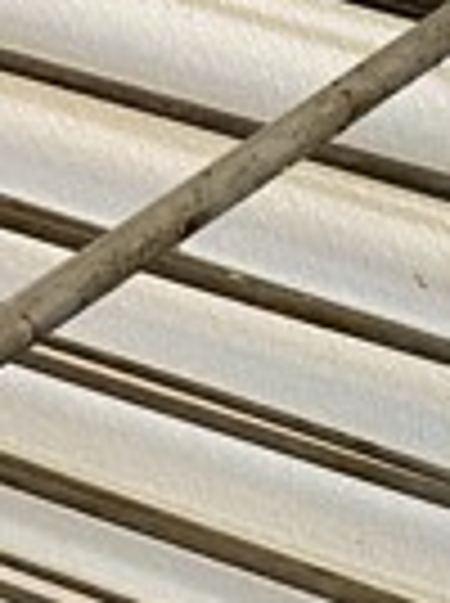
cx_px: 936
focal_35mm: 158
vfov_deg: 11.6
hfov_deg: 8.8
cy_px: 1078
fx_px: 2747
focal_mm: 4.25
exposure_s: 1/60
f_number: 1.8
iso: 250
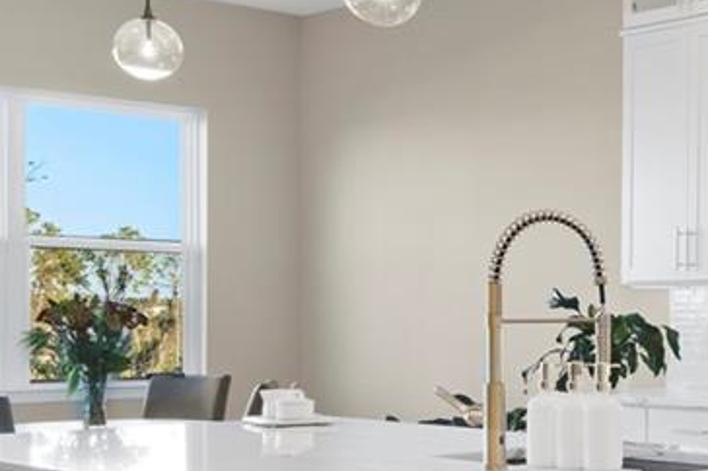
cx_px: 963
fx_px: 1297
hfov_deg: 25.5
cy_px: 311
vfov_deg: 20.5
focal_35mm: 66
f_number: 8
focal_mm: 10
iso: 100
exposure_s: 1/2
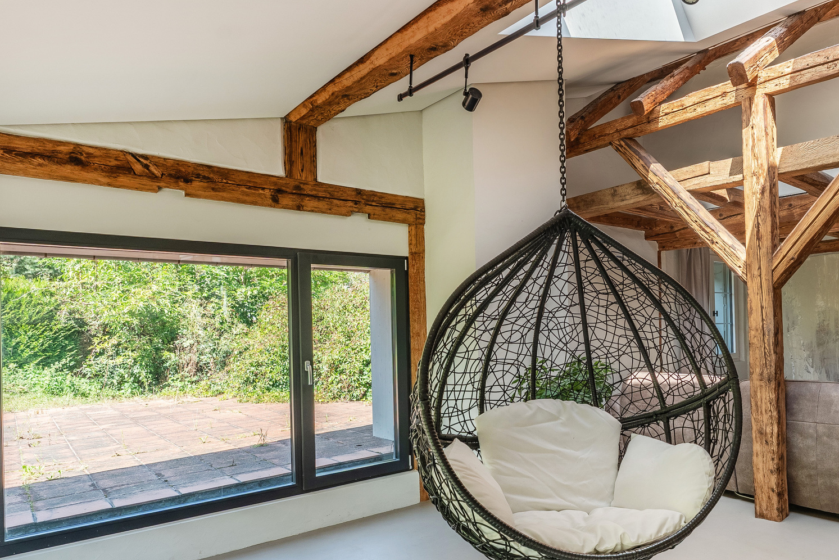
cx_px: 612
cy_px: 321
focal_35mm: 24
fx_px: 559
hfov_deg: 69.7
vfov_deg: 53.0
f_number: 9
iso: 320
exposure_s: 1/250
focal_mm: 14
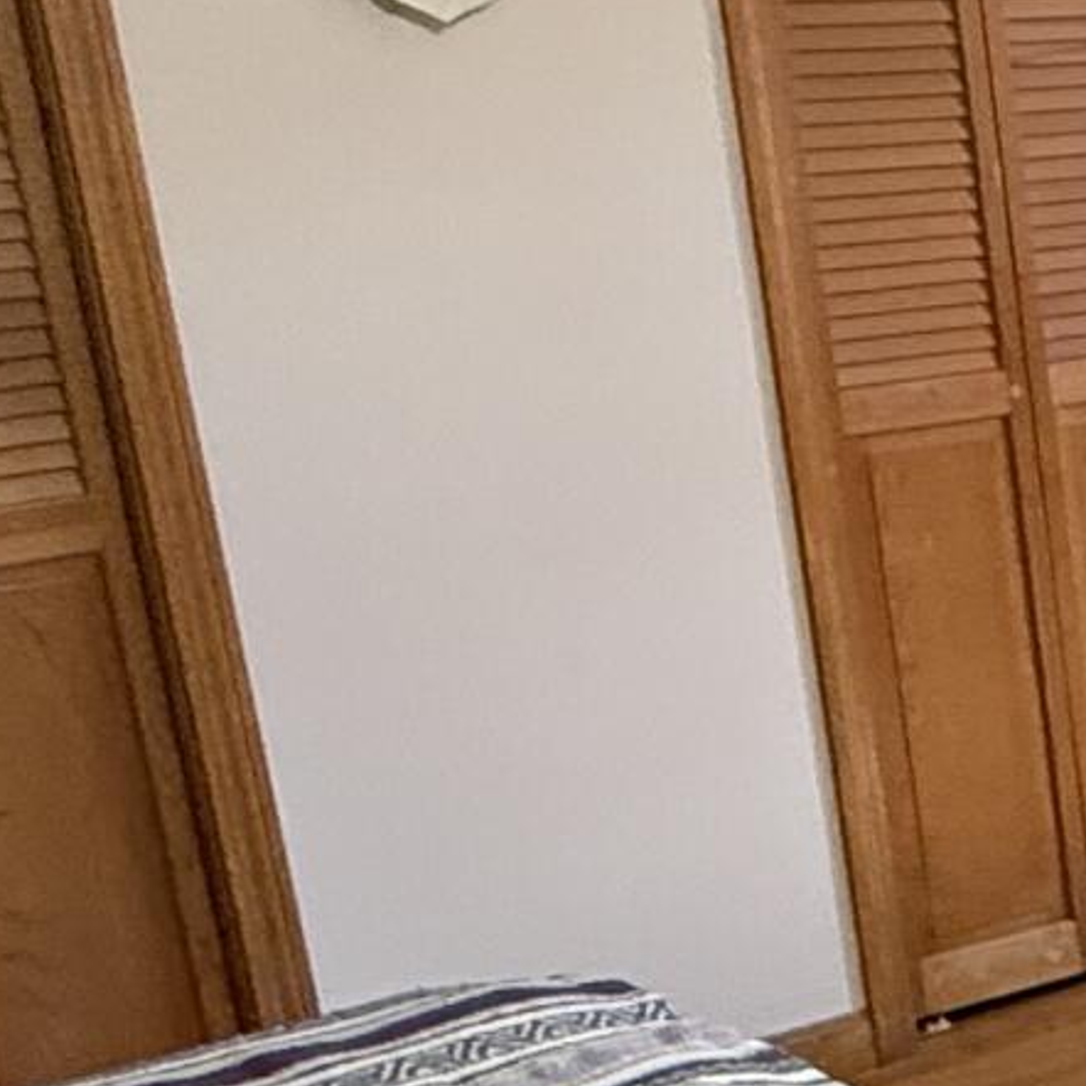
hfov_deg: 15.8
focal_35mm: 84
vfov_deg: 20.5
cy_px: 769
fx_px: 2982
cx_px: 2238
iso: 500
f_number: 2.2
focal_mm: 2.22
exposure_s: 1/120
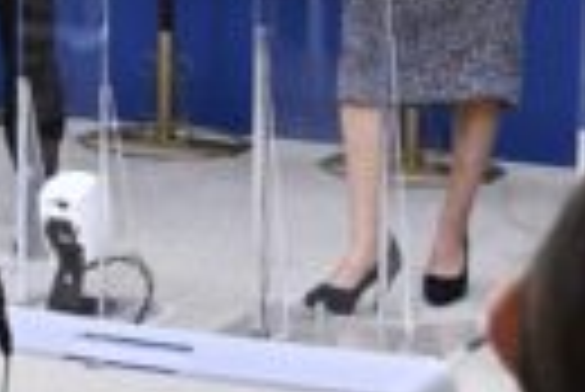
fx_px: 2587
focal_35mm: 159
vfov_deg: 8.5
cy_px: -149
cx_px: 306
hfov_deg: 12.9
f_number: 6.3
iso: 2500
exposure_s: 1/250
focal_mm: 46
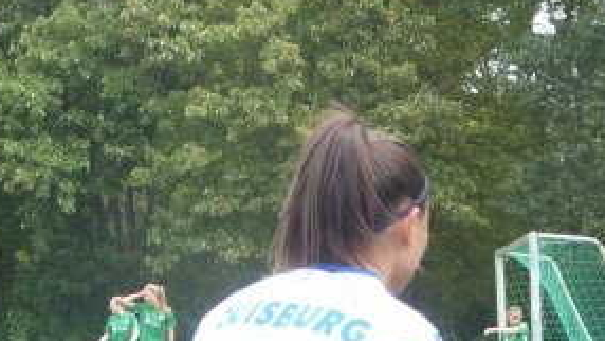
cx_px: 207
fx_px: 2696
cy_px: 214
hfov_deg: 12.8
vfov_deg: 7.2
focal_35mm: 168
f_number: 5
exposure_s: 1/60
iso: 100
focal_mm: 17.5
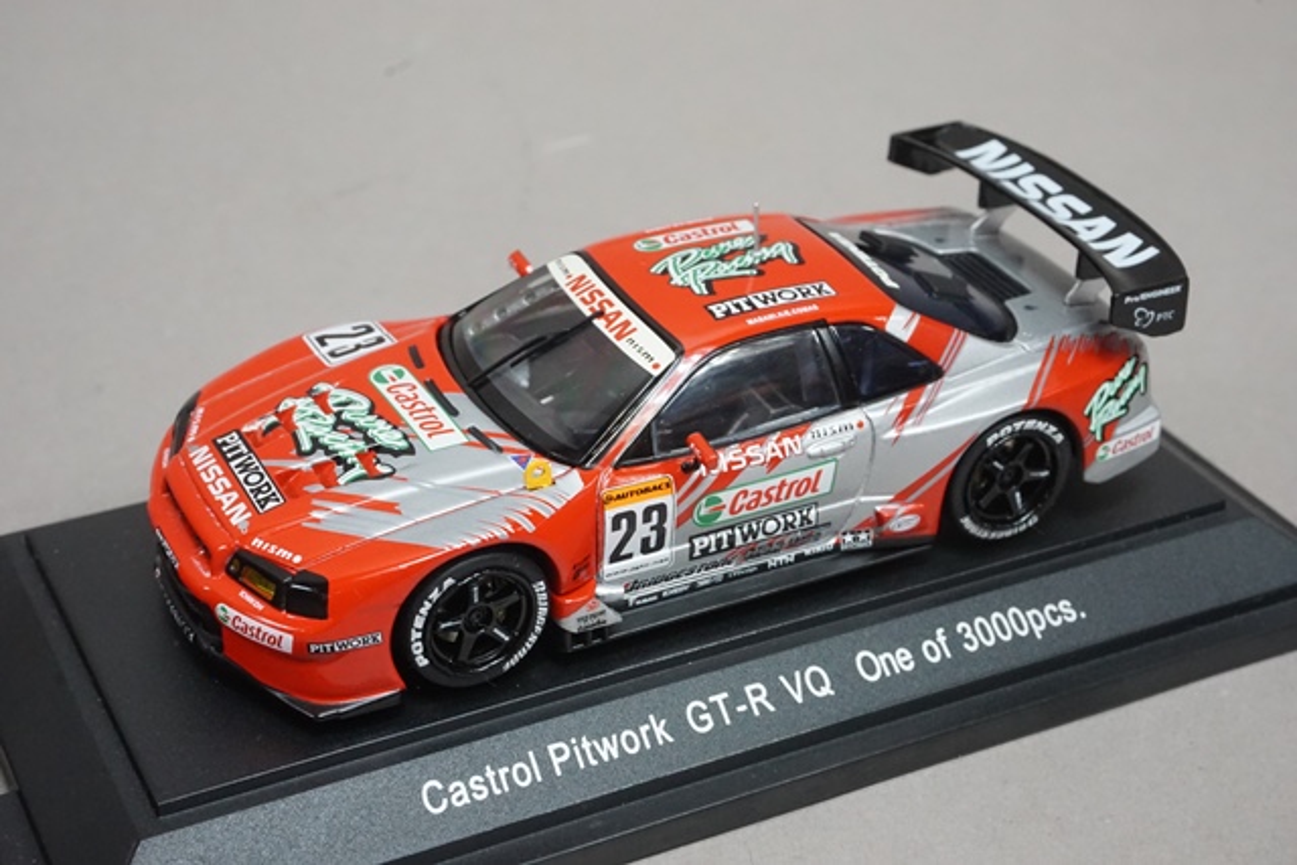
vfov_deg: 23.2
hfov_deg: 34.2
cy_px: 432
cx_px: 648
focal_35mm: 58
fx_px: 2108
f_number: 14
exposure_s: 1/15
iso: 3200
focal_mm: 39
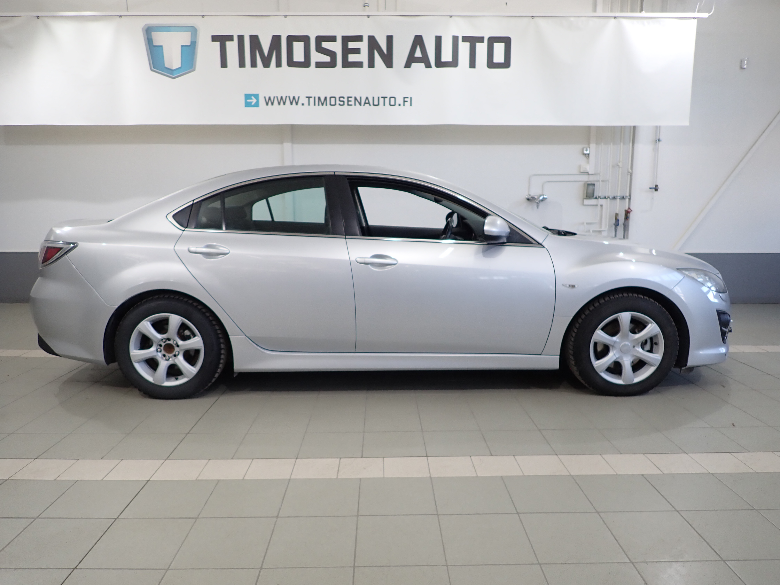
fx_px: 563
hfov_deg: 69.4
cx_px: 390
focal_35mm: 25
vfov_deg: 54.9
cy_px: 292
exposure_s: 1/60
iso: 100
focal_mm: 4.5
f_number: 2
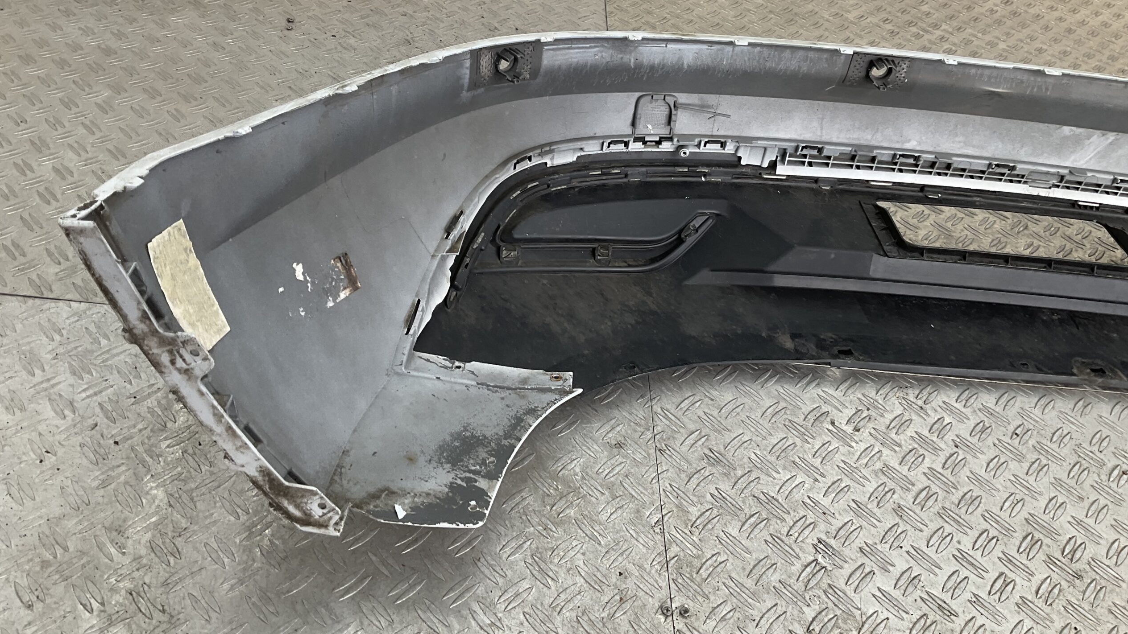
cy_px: 270
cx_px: 563
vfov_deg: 36.6
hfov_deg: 61.0
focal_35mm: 32
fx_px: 957
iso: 16
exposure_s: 1/120
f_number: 1.8
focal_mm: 3
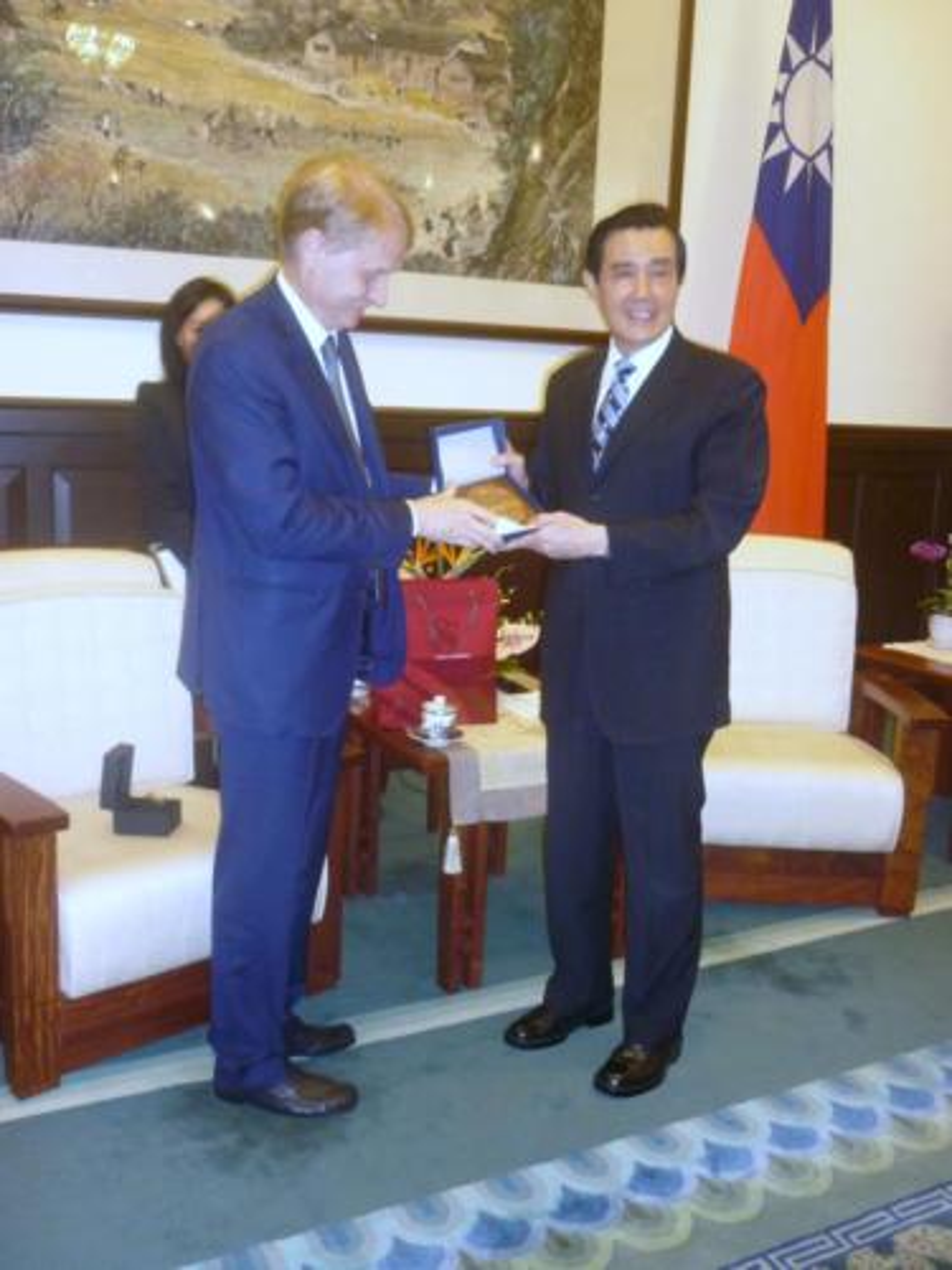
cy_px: 635
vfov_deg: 55.4
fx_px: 1210
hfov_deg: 42.9
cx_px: 476
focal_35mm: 33
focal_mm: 5.5
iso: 320
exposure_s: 1/30
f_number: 2.8
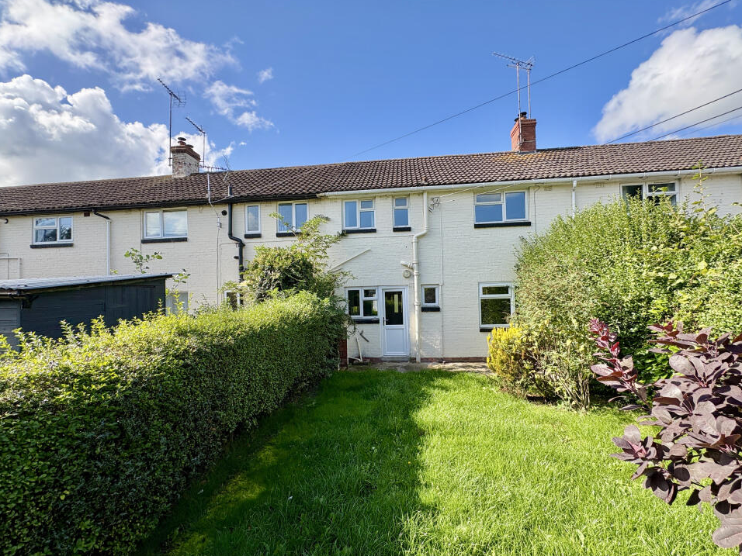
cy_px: 292
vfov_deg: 81.7
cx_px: 377
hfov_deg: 98.2
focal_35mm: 15
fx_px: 322
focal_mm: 2.22
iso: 40
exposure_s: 1/669
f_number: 2.2
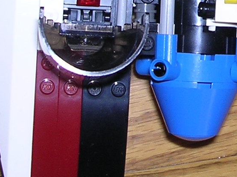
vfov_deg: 10.3
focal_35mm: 140
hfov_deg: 13.9
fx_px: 959
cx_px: 236
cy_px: -80
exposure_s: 1/60.1
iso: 100
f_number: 2.8
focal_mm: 5.8
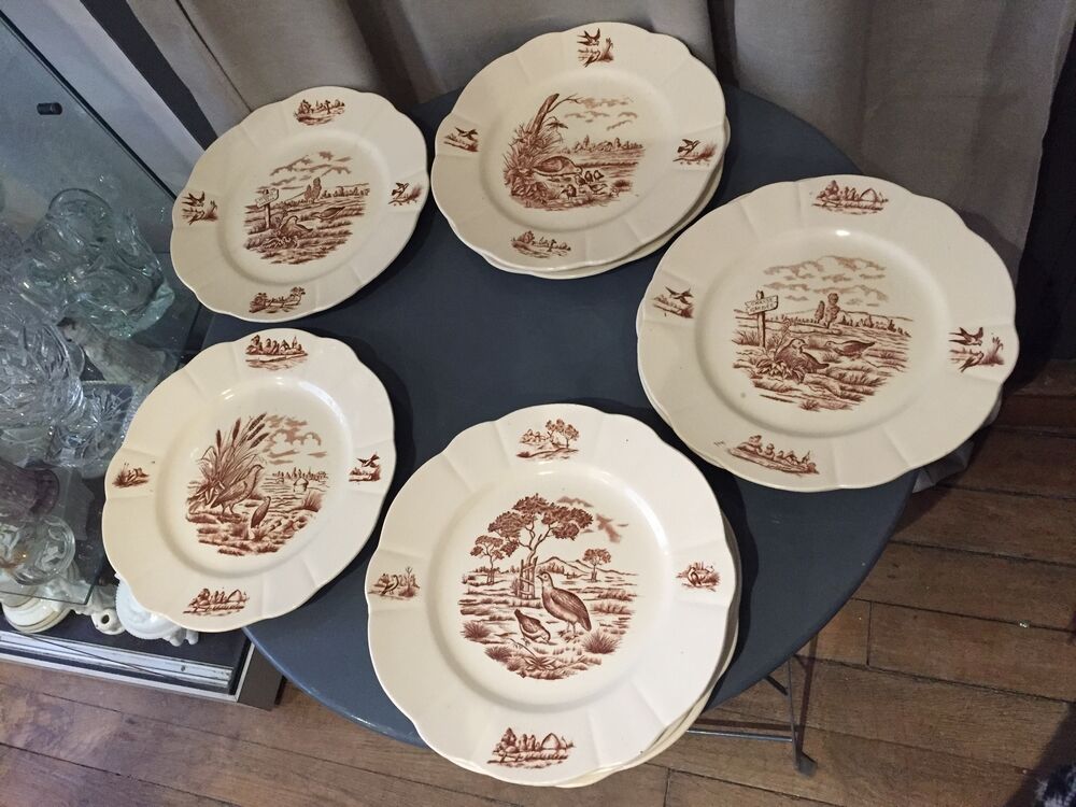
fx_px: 901
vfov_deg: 48.2
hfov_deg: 61.7
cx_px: 538
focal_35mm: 29
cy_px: 404
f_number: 2.2
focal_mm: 4.15
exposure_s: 1/25
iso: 250
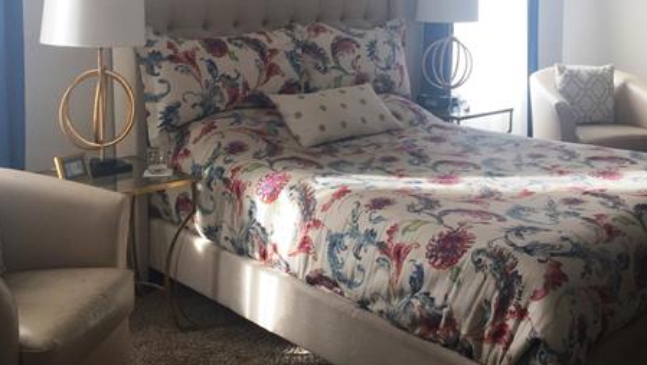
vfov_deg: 26.2
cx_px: 375
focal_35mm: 45
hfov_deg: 45.3
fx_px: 772
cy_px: 87
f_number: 2.2
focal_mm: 4.15
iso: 40
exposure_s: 1/60
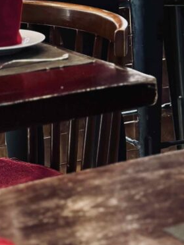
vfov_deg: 14.2
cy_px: -91
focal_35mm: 132
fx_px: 936
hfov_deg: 11.2
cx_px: 15
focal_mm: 6.86
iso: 320
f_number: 1.78
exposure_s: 1/33
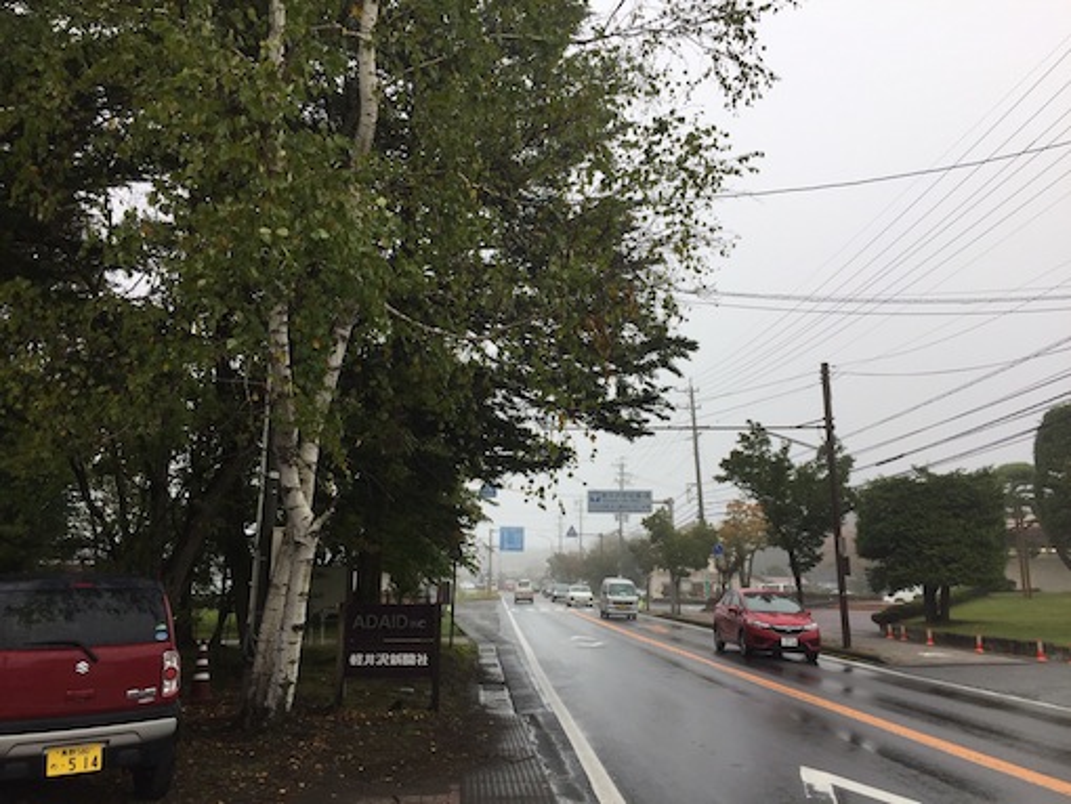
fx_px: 898
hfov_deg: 61.6
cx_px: 536
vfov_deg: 48.3
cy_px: 402
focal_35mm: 29
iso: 32
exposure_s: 1/304
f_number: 2.2
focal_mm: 4.15
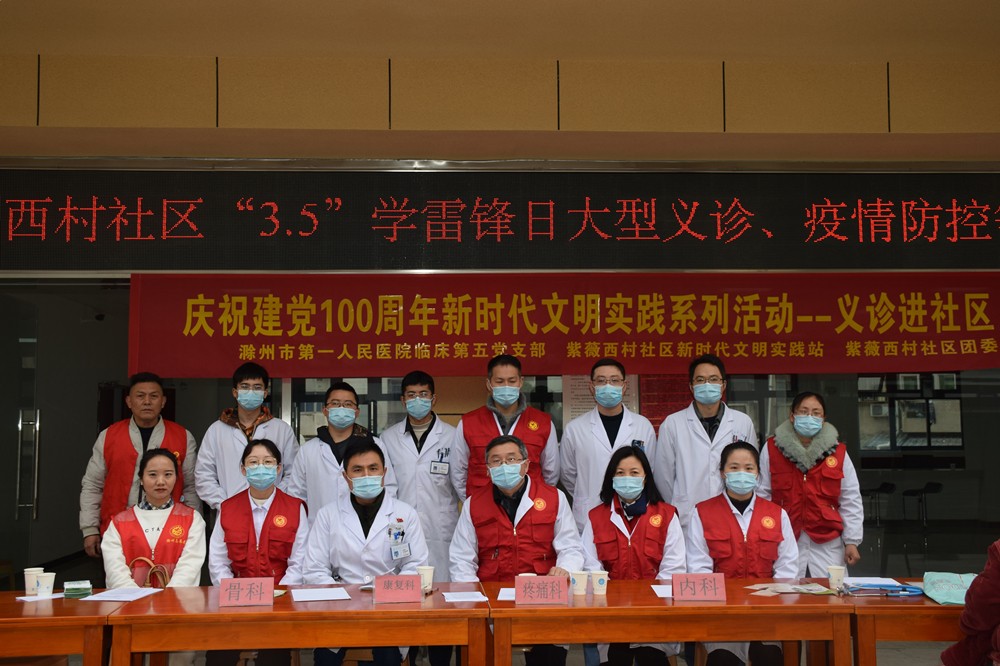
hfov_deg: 49.6
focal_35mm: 39
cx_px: 500
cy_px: 333
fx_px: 1083
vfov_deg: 34.2
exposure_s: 1/160
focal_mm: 26
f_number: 6.3
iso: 100
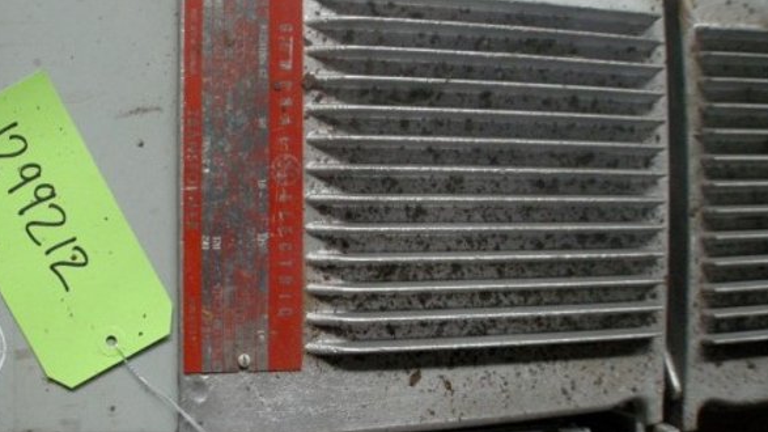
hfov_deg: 39.6
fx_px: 1059
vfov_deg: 23.0
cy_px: 224
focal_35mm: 52
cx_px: 285
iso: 400
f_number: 2.7
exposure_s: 1/45.3
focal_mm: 7.5
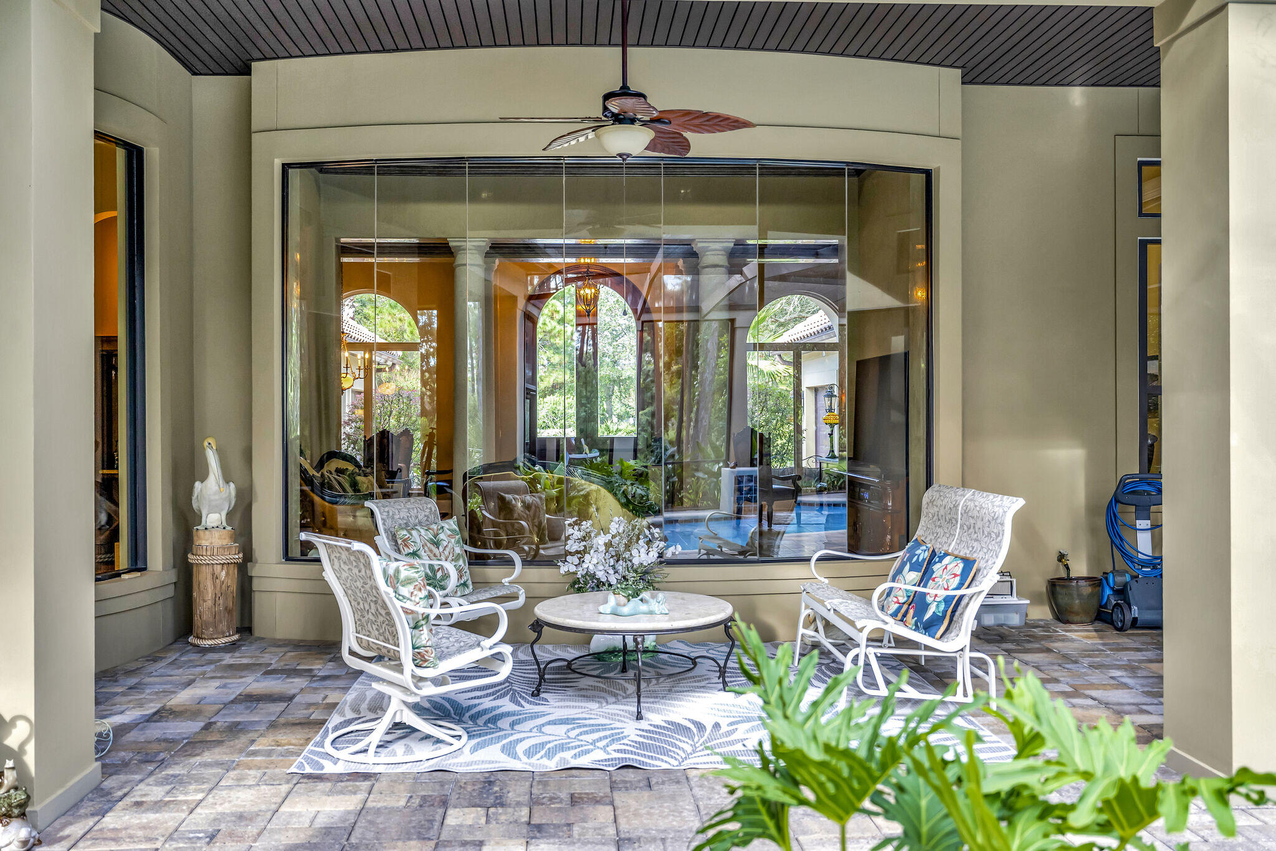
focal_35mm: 32
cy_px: 426
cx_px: 638
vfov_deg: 41.7
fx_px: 1116
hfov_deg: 59.5
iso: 1000
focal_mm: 31.5
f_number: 4
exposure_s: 1/160
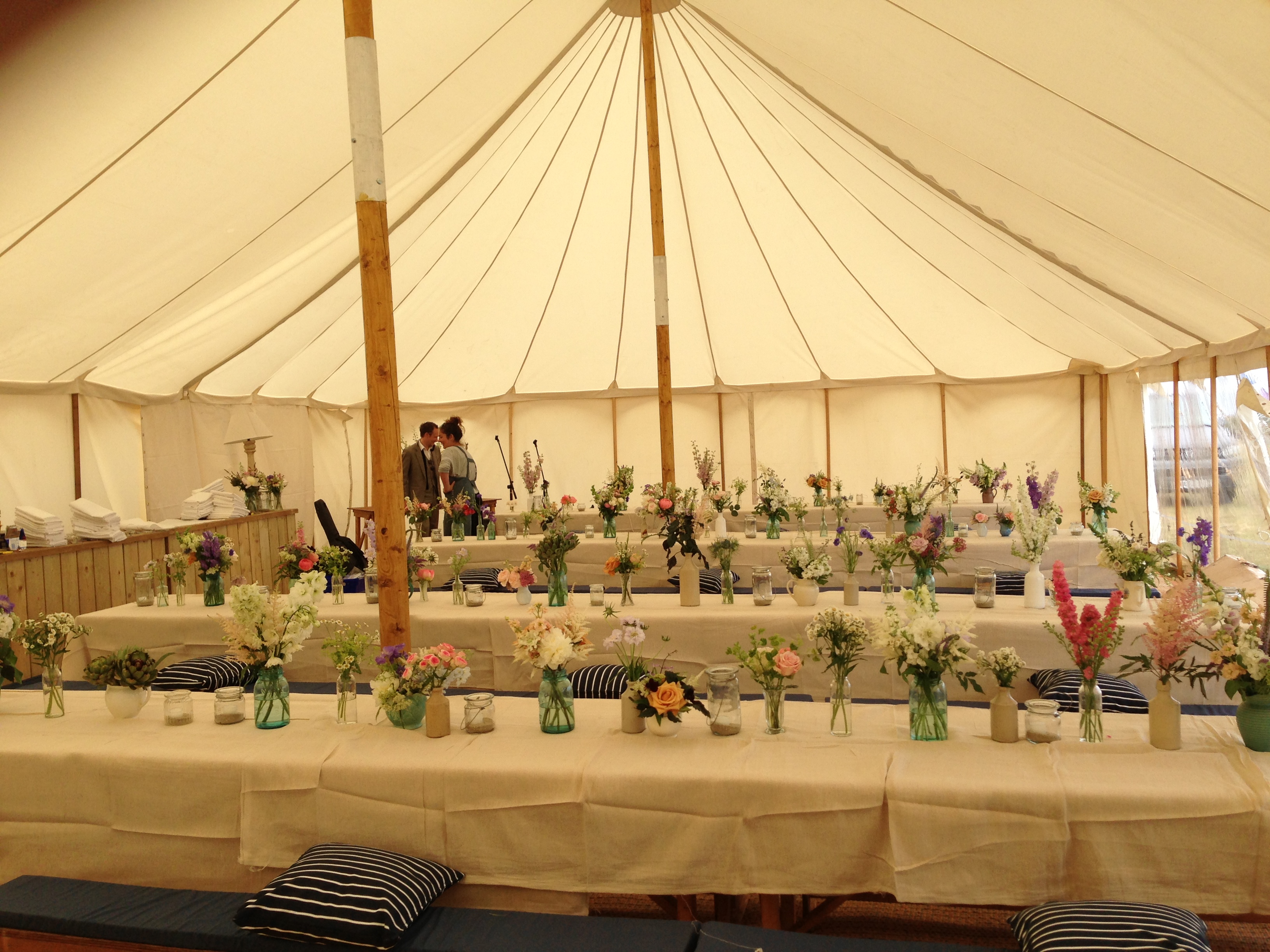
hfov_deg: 55.4
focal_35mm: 33
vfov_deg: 42.9
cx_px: 635
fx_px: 1211
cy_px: 476
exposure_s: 1/347
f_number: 2.4
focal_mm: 4.13
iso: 50
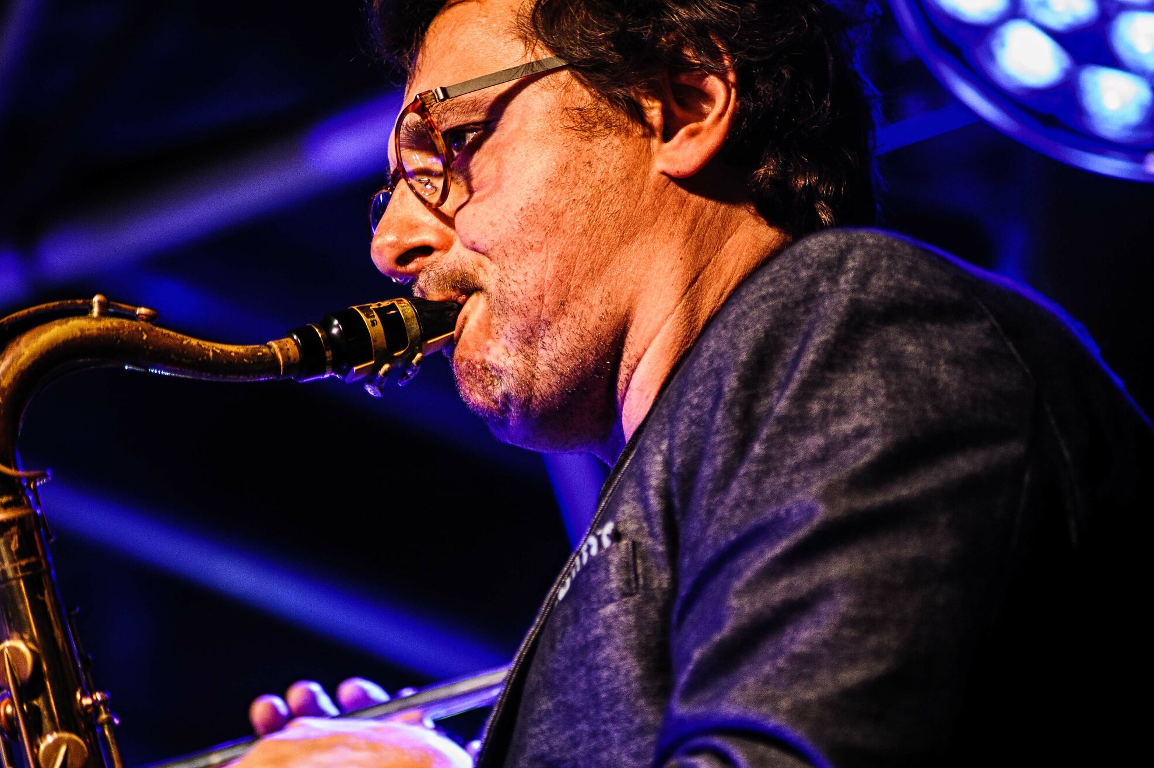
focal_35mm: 291
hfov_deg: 7.1
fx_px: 9322
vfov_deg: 4.7
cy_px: 379
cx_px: 580
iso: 3200
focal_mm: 240
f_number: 5
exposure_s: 1/125
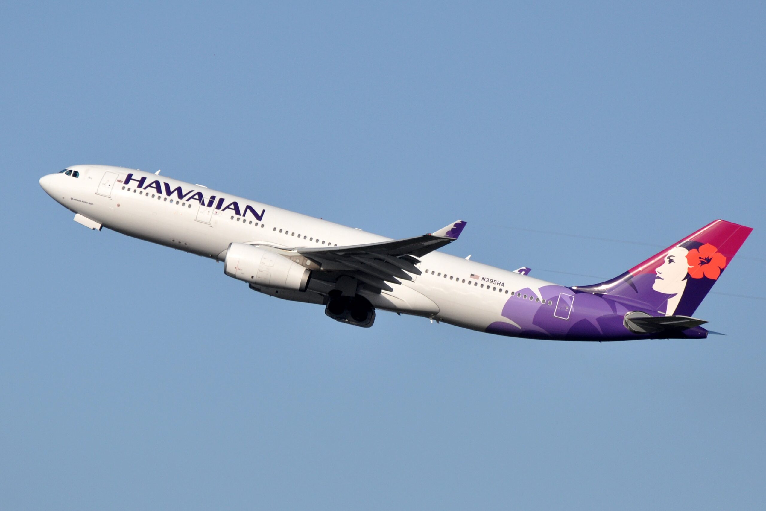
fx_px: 9577
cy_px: 256
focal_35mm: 450
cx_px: 383
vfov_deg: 3.1
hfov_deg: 4.6
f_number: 7.1
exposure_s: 1/2500
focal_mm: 300
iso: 320
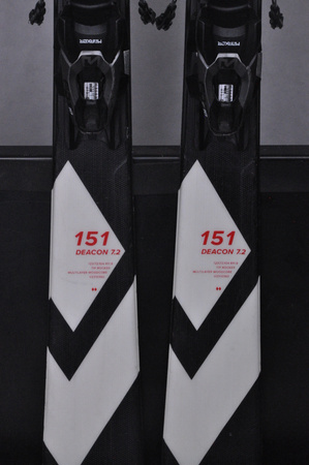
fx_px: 1742
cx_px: 154
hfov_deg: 10.1
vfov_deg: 15.2
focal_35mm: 135
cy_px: 232
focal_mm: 90
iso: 3200
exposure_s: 1/125
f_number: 11
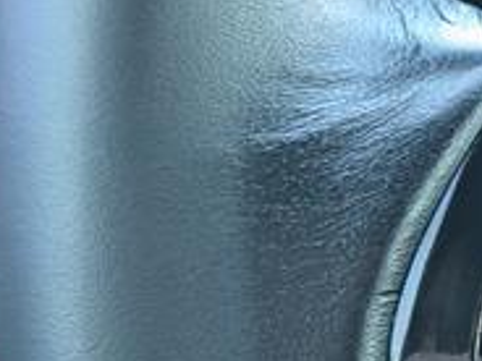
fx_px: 2367
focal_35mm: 170
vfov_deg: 8.7
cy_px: 290
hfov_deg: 11.0
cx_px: 807
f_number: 1.68
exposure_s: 1/244
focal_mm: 6.9
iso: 513
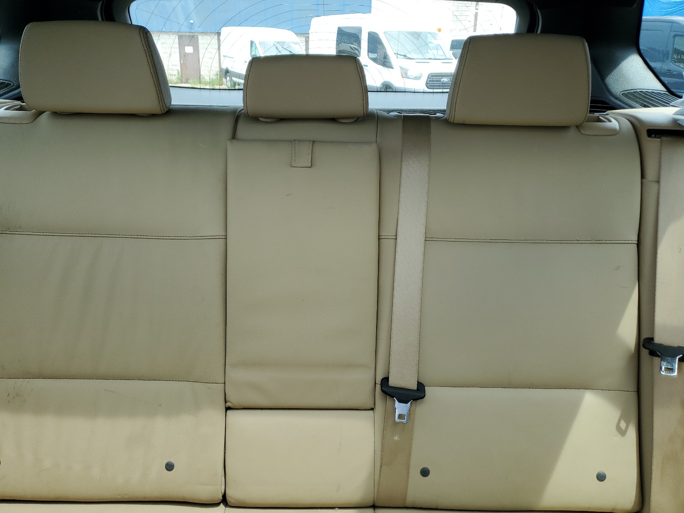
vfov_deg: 53.1
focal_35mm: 26
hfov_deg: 67.3
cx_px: 342
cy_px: 256
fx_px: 514
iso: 50
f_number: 1.5
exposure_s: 1/250
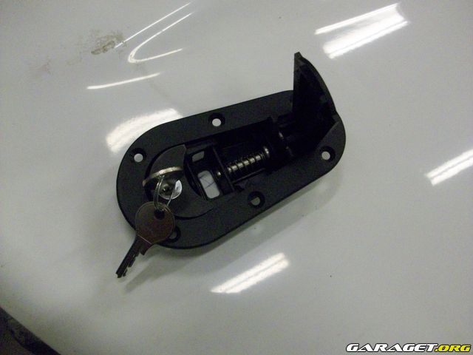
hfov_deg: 54.0
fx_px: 465
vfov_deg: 41.8
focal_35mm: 34
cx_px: 236
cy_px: 178
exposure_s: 1/128
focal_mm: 5.7
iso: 383
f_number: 2.8
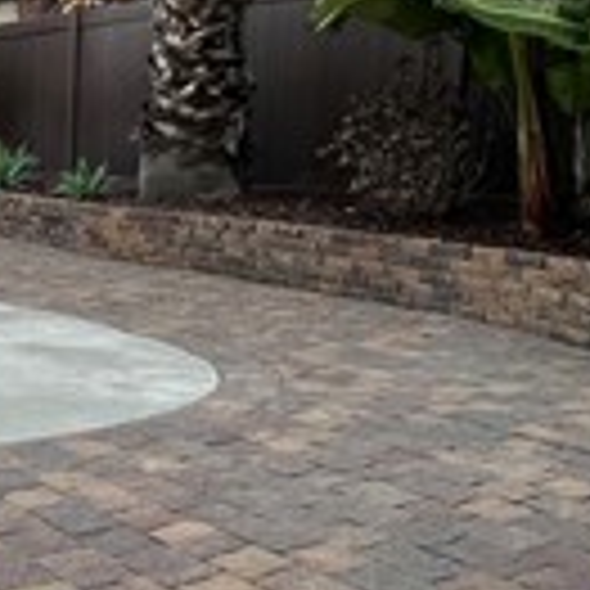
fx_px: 1080
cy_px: 410
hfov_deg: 30.1
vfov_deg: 30.3
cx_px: 149
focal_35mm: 56
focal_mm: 1.57
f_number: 1.8
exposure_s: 1/99
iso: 160
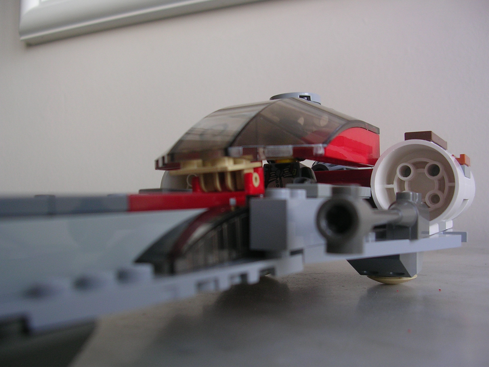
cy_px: 184
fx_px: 537
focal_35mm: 38
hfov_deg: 49.0
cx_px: 244
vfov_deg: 37.7
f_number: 2.8
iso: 50
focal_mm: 5.8
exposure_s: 1/30
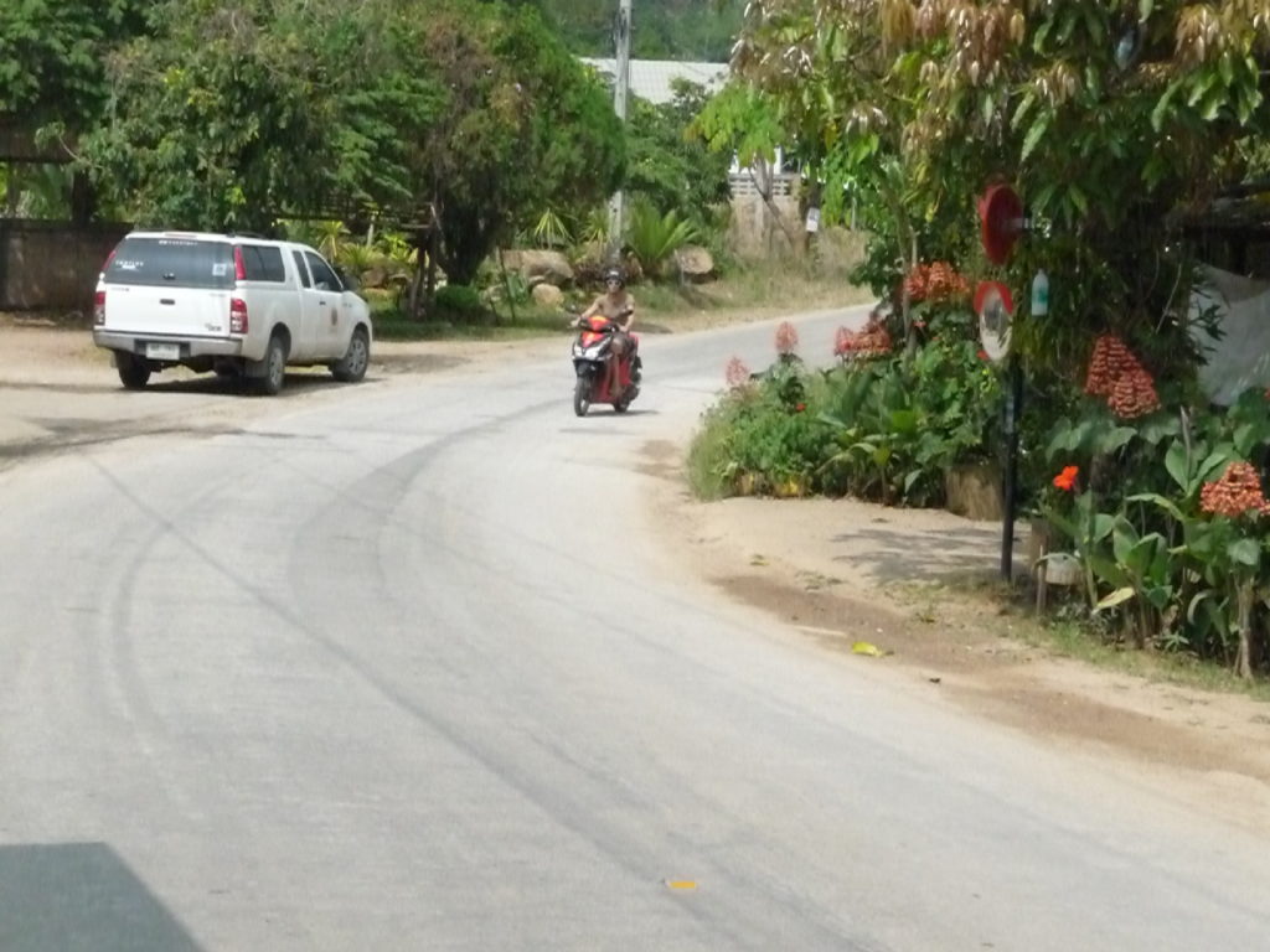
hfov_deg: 22.0
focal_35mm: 89
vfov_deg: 16.6
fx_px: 3265
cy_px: 476
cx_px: 635
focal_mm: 15.2
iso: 1600
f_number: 11
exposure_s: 1/2000
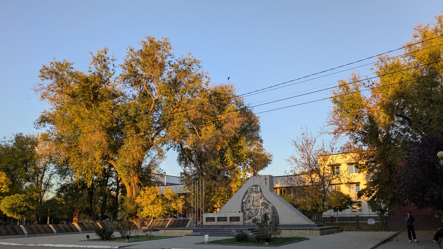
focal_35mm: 29
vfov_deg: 39.6
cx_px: 220
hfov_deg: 66.1
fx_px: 341
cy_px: 170
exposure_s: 1/551
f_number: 1.89
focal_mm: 5.43
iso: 48
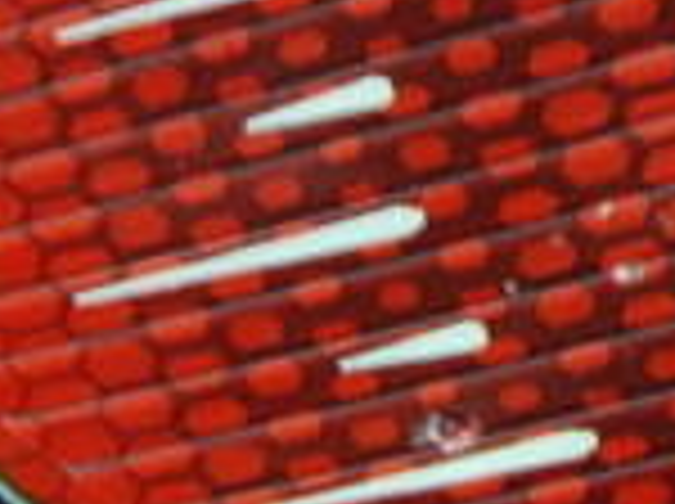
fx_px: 3076
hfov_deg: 12.1
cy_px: -68
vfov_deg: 9.3
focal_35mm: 158
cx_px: 932
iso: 400
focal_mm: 6.42
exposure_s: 1/13
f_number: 3.6
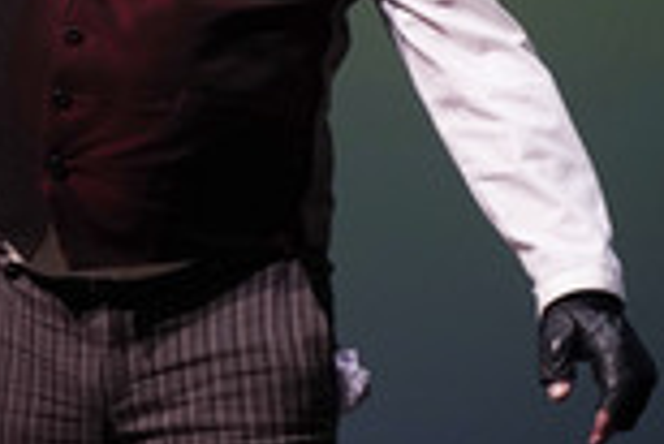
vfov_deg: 6.2
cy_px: -95
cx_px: 84
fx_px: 4043
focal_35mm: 219
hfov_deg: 9.4
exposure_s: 1/500
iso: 1600
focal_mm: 75
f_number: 2.8
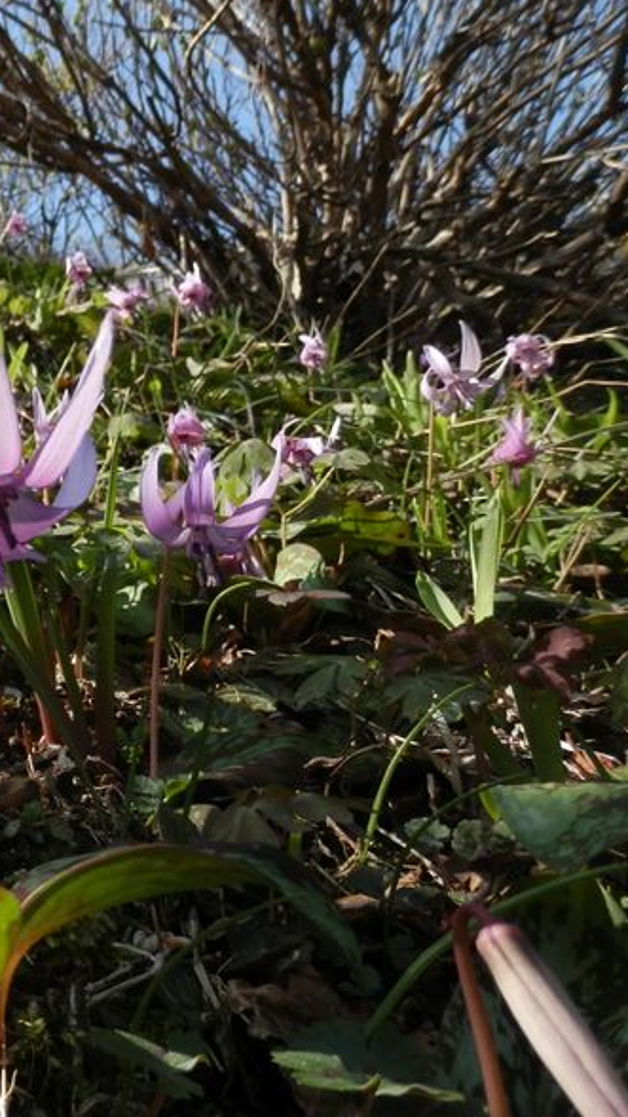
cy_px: 561
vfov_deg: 54.0
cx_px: -118
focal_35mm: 37
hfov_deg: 28.1
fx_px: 1096
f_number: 3
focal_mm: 4.5
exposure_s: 1/640
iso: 80
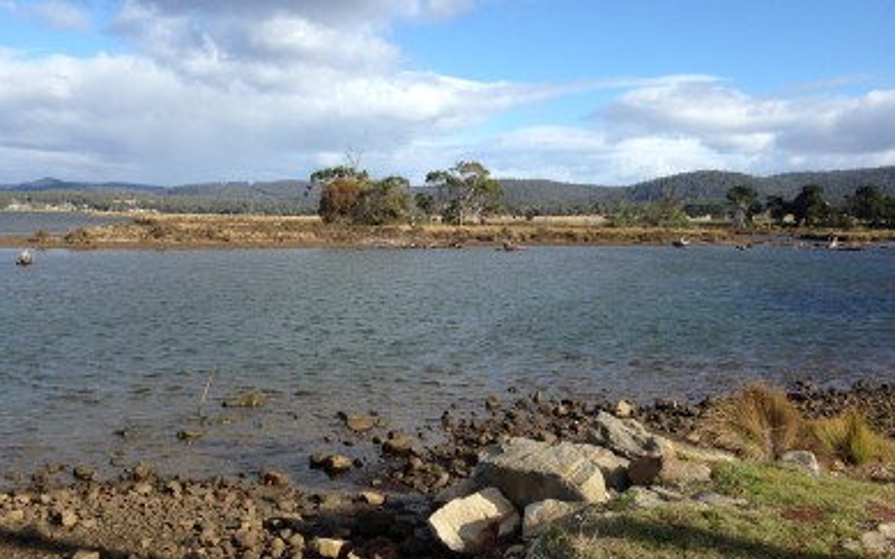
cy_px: 271
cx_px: 453
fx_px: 878
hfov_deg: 54.0
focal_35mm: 36
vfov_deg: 35.3
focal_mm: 4.12
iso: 50
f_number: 2.4
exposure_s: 1/1130
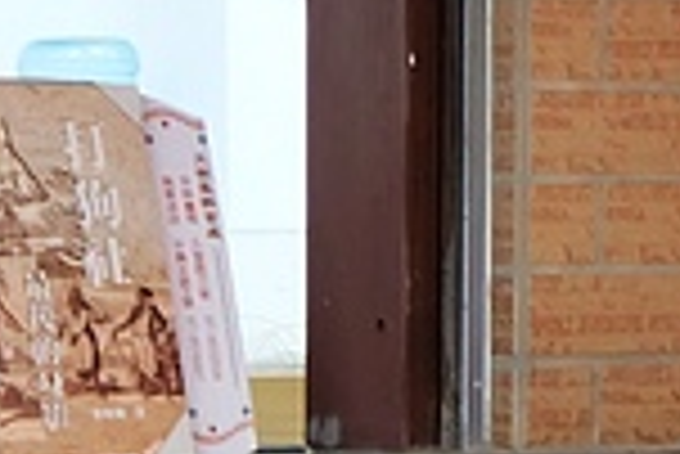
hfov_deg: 10.4
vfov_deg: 6.6
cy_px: 1153
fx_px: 3725
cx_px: 27
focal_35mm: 197
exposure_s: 1/15
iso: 400
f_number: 3.8
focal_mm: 19.2
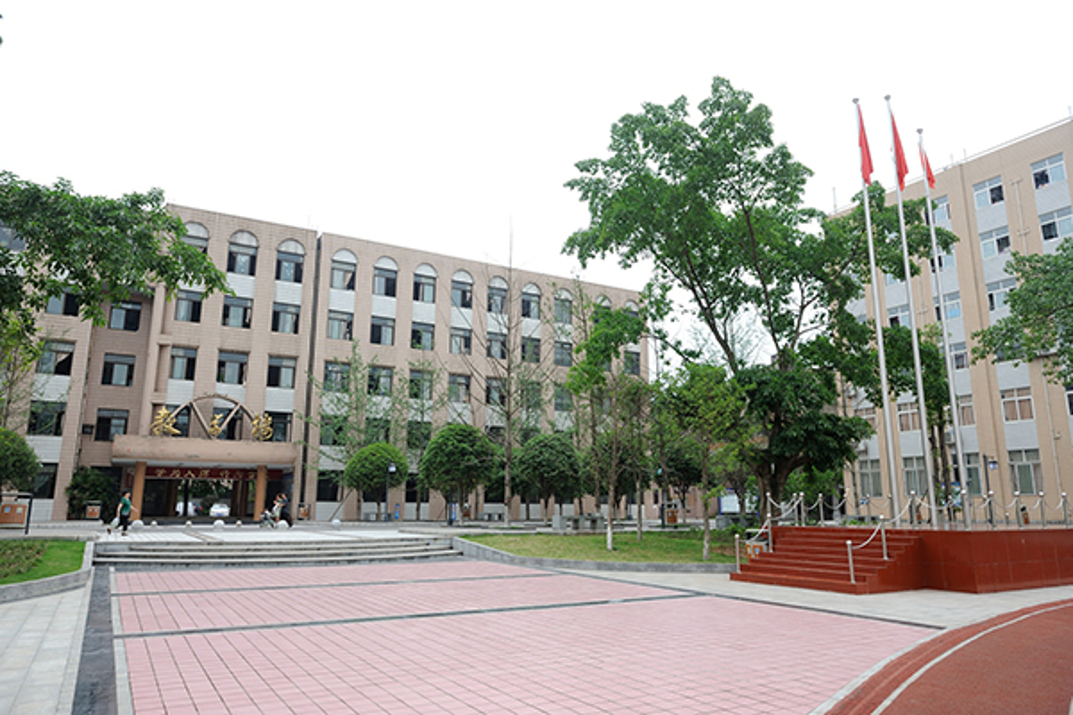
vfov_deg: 53.1
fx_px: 715
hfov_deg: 73.7
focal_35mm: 24
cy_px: 358
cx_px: 536
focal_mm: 24
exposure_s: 1/250
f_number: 5
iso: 200
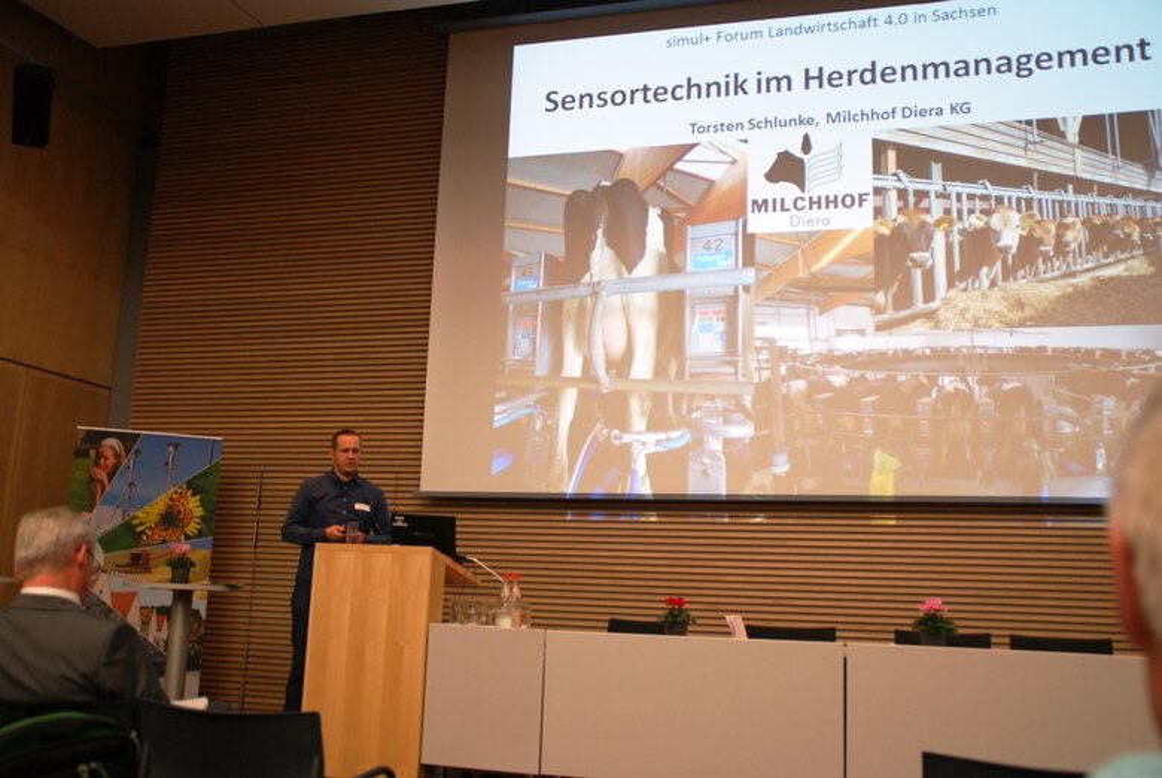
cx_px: 581
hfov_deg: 53.1
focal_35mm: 36
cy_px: 389
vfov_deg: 37.0
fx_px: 1163
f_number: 4
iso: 400
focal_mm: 24
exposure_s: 1/40
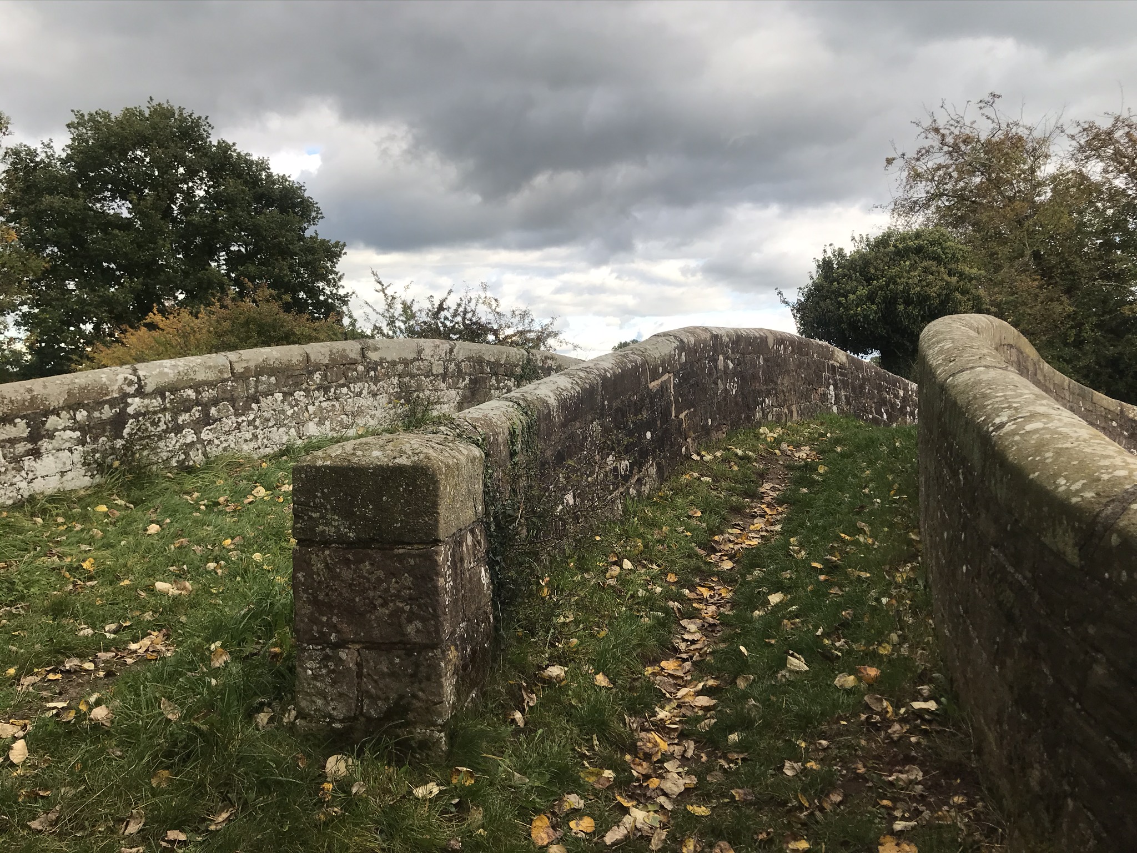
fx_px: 920
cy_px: 426
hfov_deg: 63.4
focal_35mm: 28
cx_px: 568
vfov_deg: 49.7
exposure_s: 1/699
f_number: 1.8
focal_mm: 3.99
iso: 20
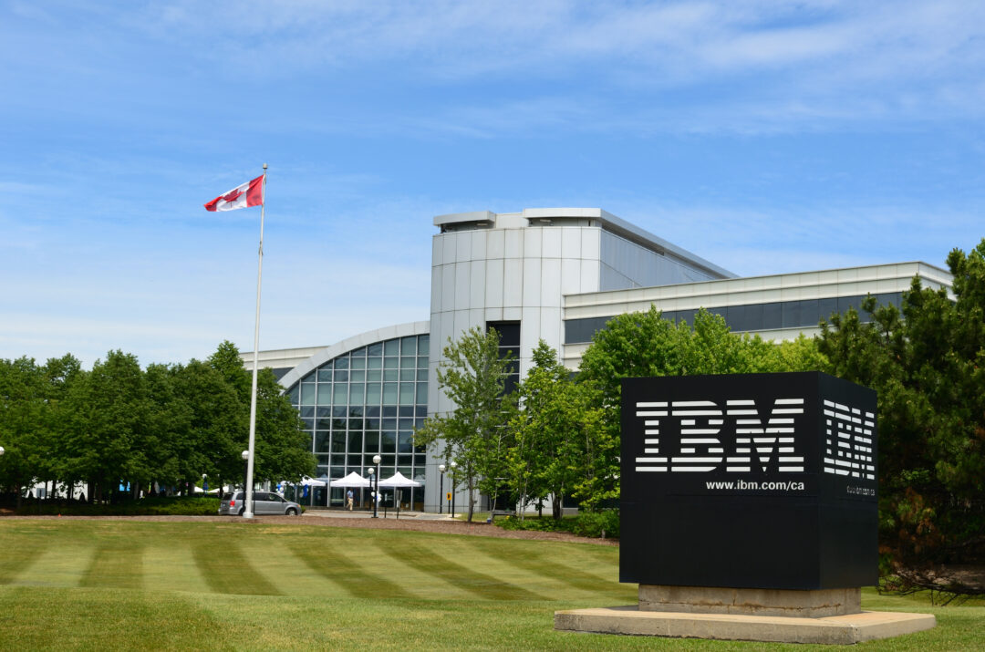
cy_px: 326
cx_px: 492
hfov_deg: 36.9
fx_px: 1474
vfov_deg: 24.9
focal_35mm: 54
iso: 100
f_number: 8
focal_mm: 36
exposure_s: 1/250
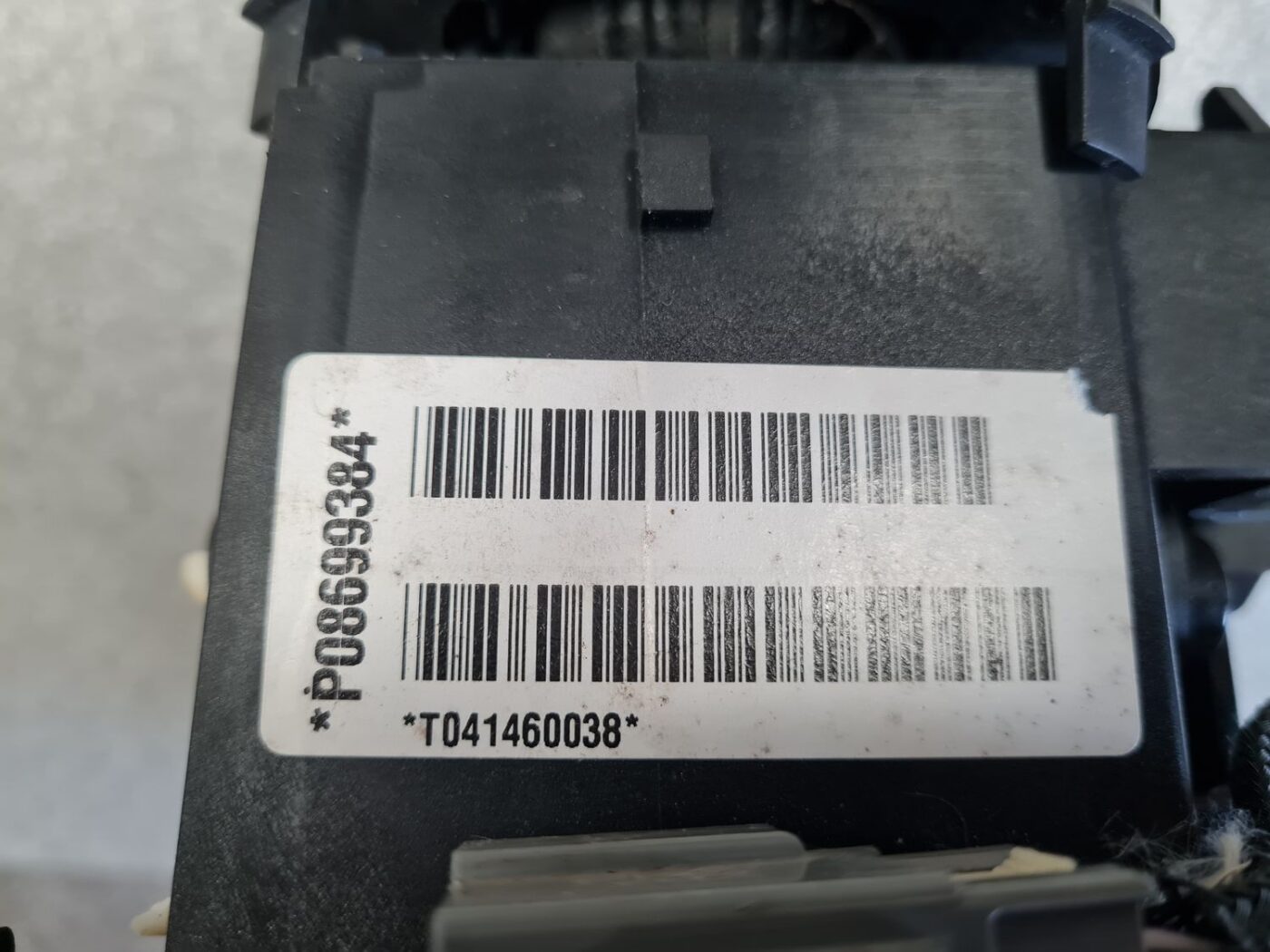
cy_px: 476
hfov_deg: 67.3
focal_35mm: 26
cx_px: 635
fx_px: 954
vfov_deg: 53.1
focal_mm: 5.4
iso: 200
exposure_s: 1/50
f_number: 1.8
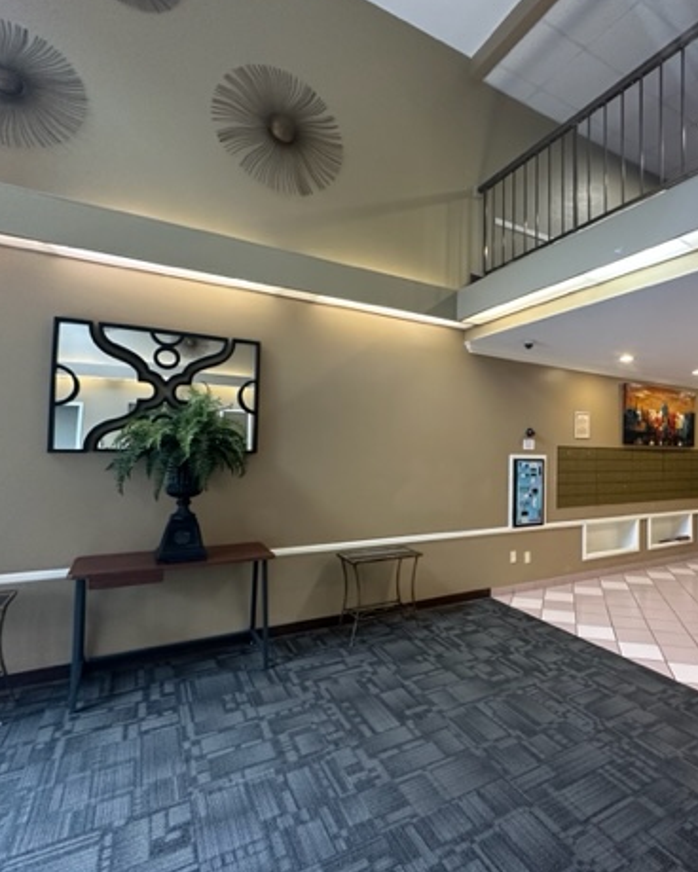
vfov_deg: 83.3
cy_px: 428
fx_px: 491
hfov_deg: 68.9
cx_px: 463
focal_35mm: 19
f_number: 2.2
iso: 320
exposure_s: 1/60
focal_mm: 2.22
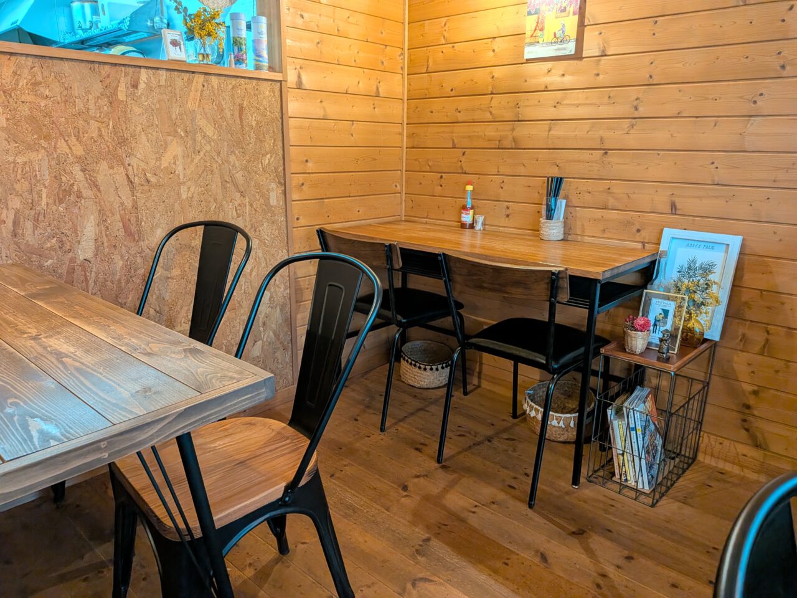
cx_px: 398
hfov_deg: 71.6
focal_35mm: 24
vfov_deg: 56.8
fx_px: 553
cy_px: 299
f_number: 1.7
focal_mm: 4.53
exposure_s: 1/91.5
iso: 252
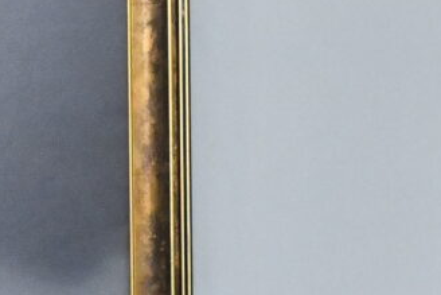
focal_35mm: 452
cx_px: 363
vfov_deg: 3.0
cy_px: 434
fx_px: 5539
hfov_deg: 4.6
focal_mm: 58
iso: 4500
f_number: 9.5
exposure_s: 1/250
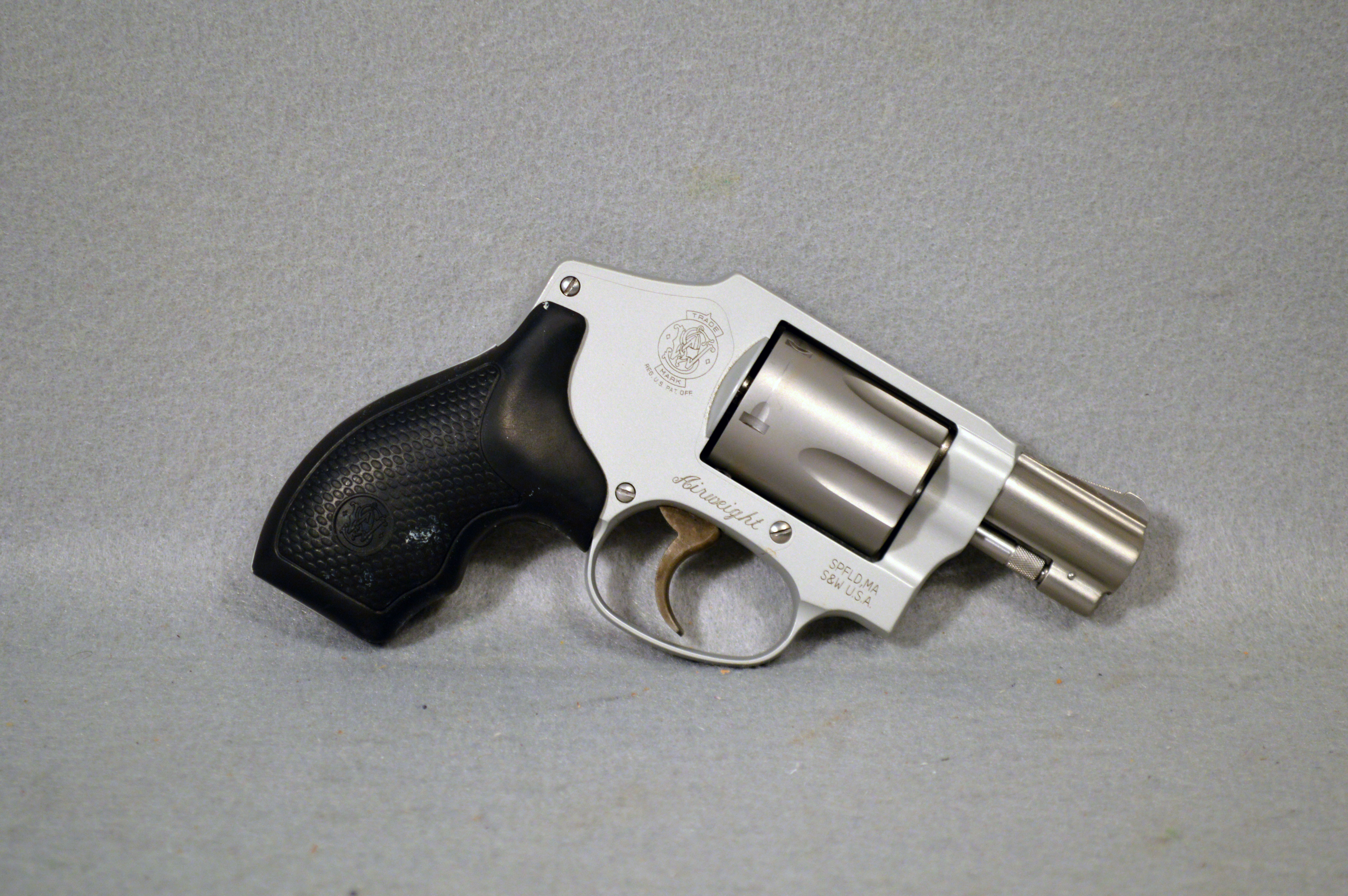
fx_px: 3086
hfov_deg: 24.6
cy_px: 448
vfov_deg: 16.5
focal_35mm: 82
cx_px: 674
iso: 400
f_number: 5.6
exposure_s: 1/80
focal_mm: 55
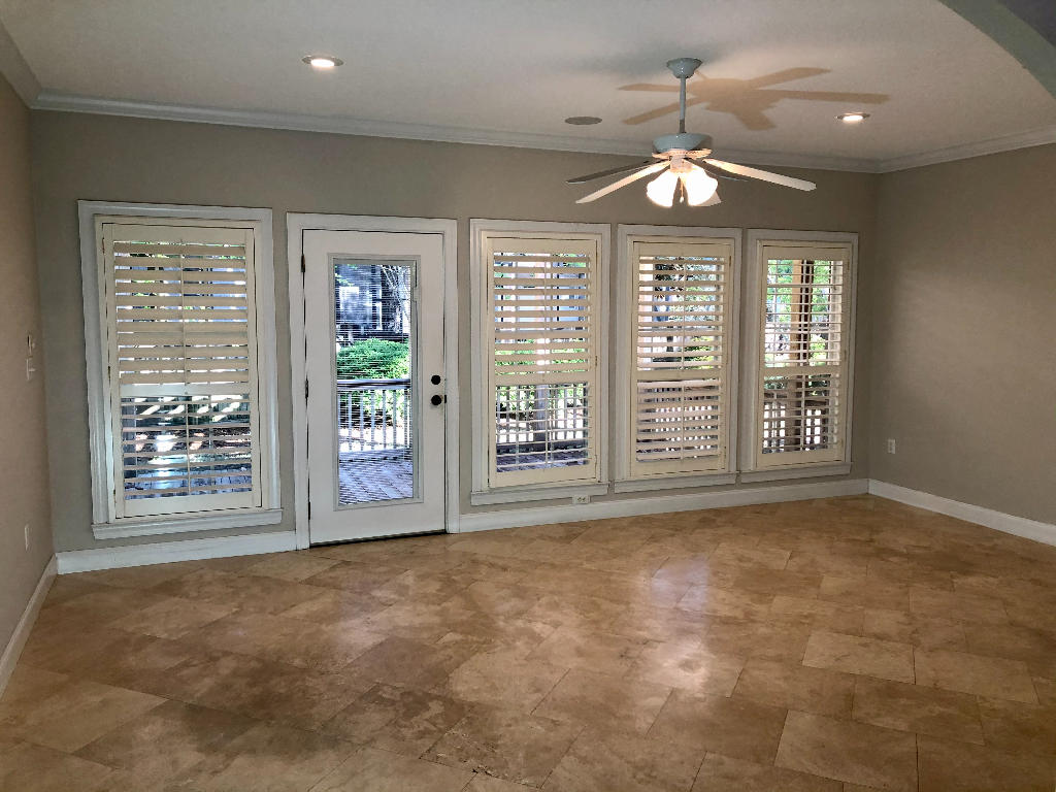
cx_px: 528
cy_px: 396
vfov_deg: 49.7
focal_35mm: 28
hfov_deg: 63.4
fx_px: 854
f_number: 1.8
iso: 25
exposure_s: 1/30
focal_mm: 3.99
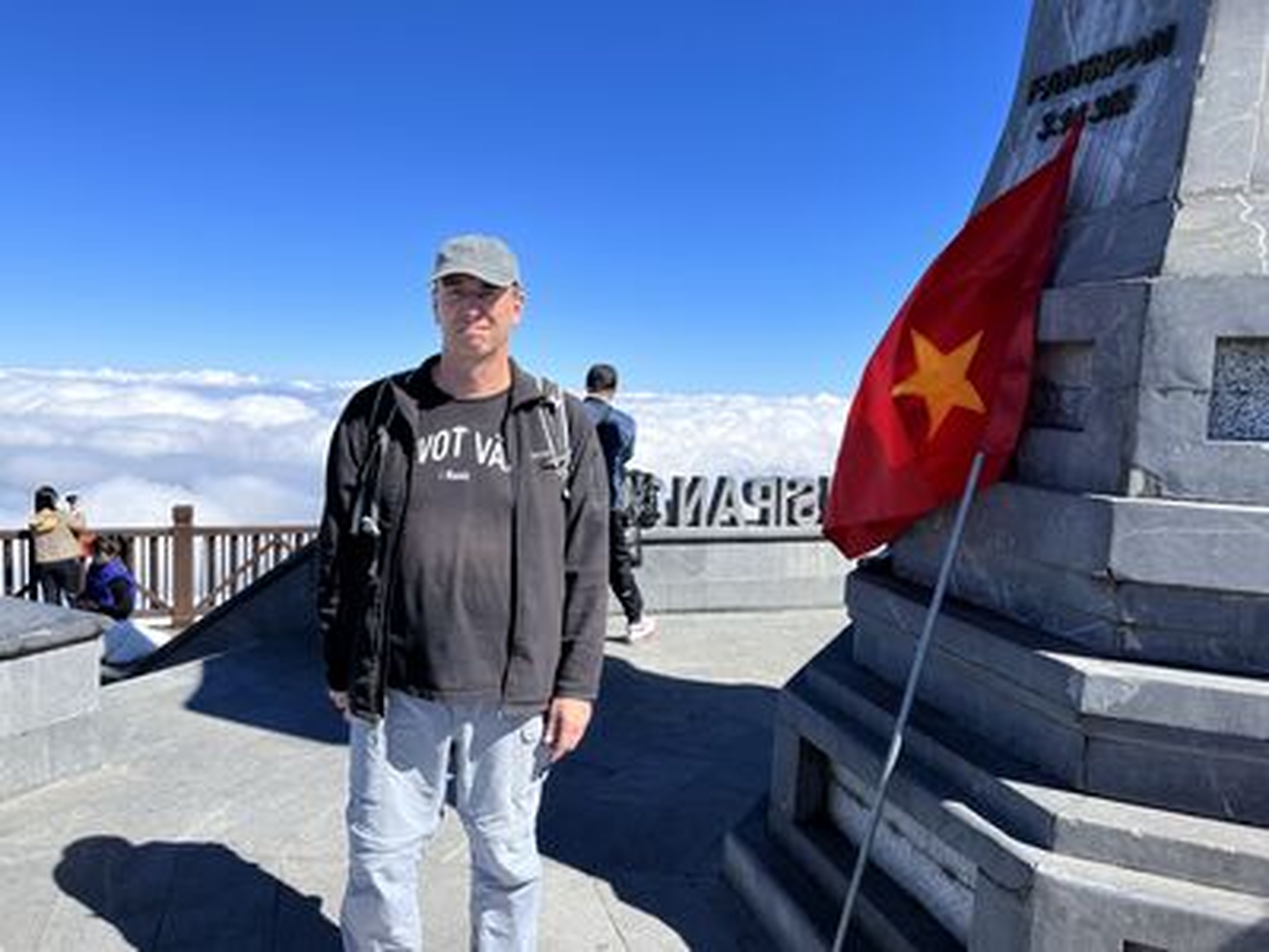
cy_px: 476
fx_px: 953
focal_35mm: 26
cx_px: 634
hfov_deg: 67.3
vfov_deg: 53.1
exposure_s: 1/4854
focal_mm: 5.1
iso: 50
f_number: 1.6
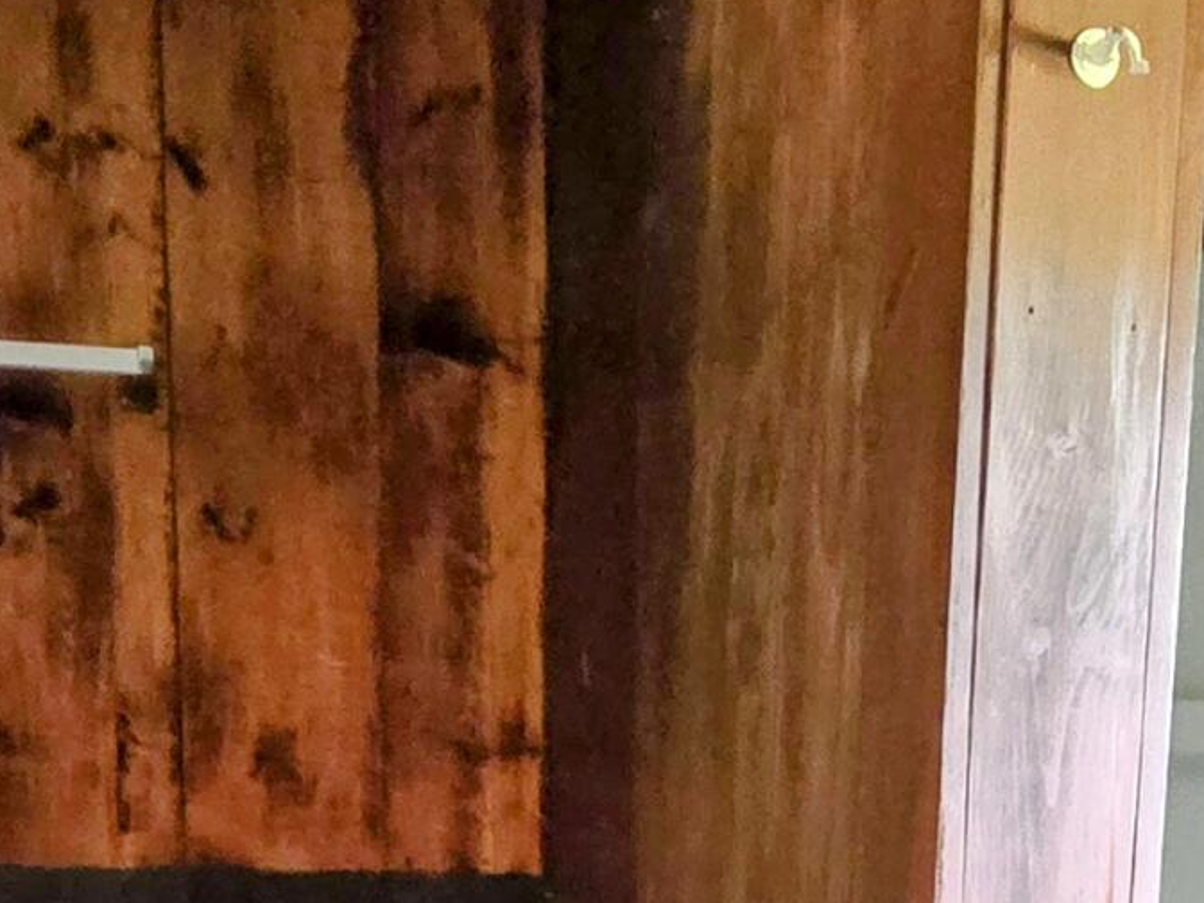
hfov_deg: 33.2
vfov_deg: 21.4
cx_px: 668
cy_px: 1331
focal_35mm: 58
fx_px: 2017
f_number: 2.2
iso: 1250
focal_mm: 2.2
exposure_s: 1/24
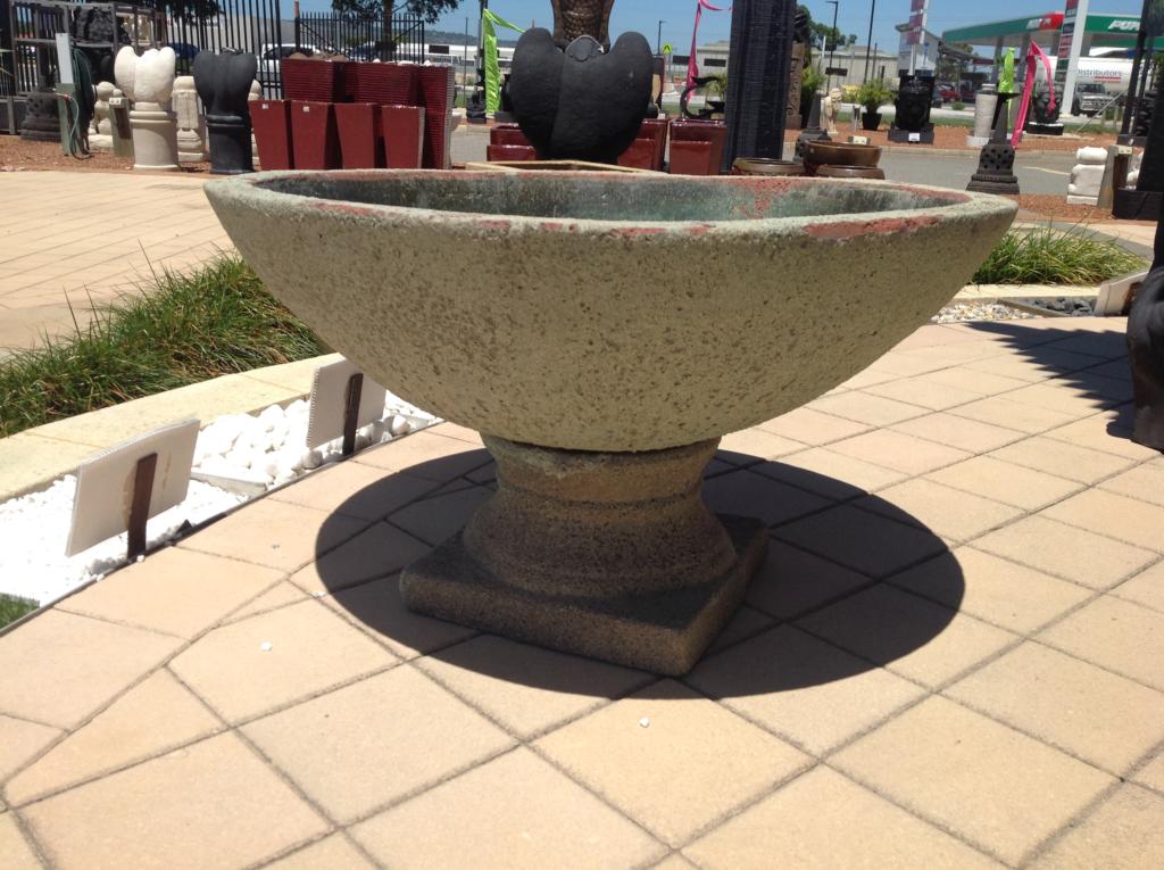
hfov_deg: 52.7
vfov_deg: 40.6
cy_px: 435
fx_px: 1175
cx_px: 582
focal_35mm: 35
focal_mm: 4.28
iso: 50
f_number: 2.4
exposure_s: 1/2326
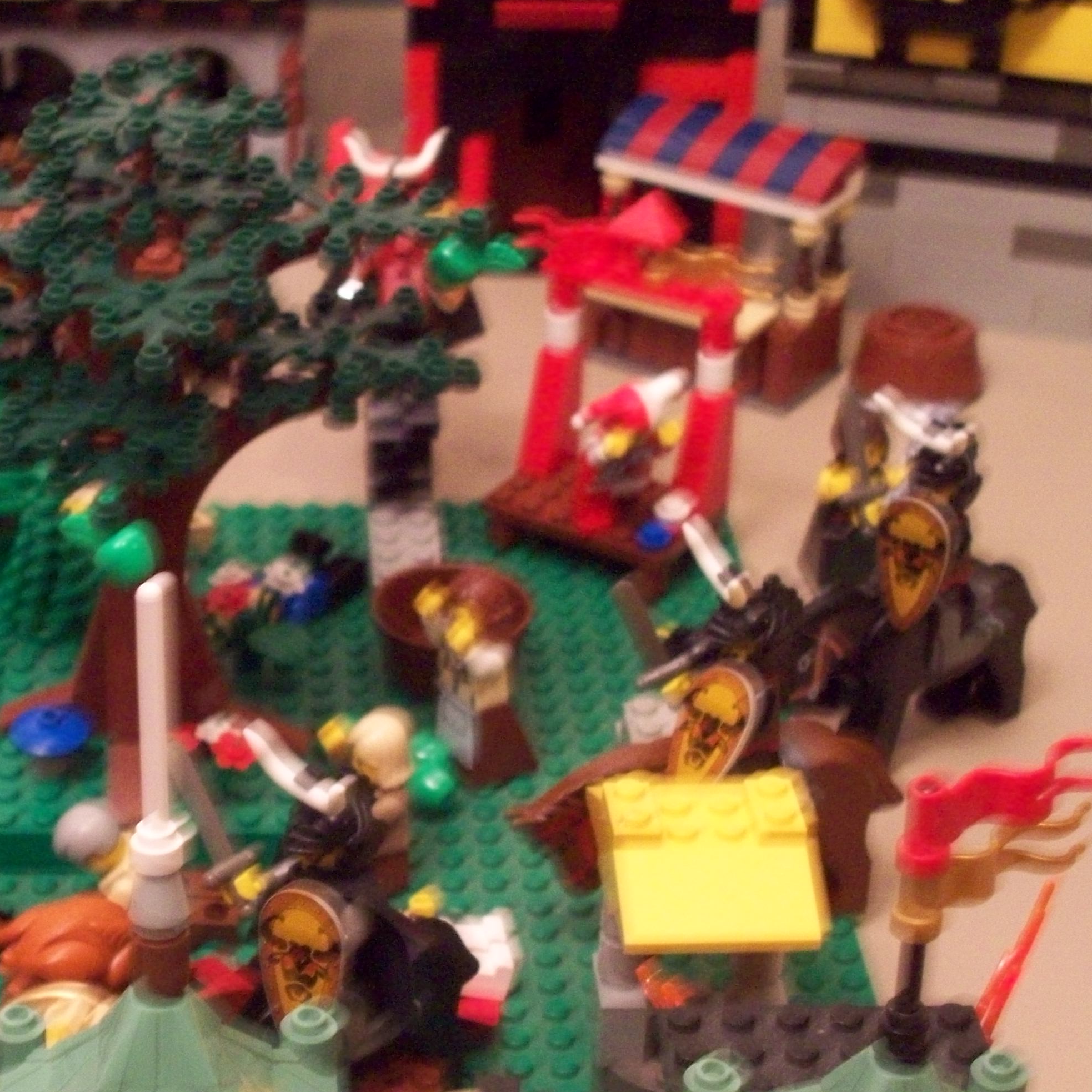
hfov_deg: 21.3
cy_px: 675
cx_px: 194
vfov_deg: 21.6
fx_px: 2855
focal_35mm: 80
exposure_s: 1/8
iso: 200
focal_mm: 9
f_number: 3.4
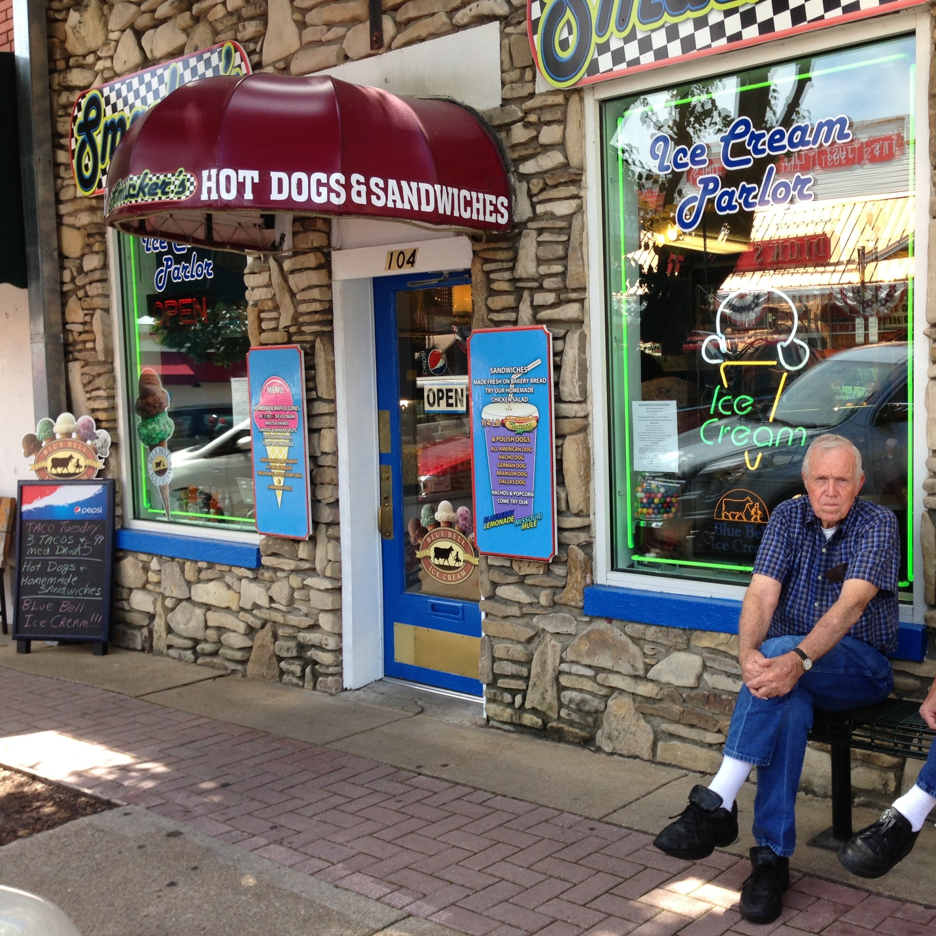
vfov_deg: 42.8
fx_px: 1193
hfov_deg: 42.6
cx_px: 577
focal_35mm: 39
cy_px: 468
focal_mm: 4.13
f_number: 2.4
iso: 50
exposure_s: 1/259
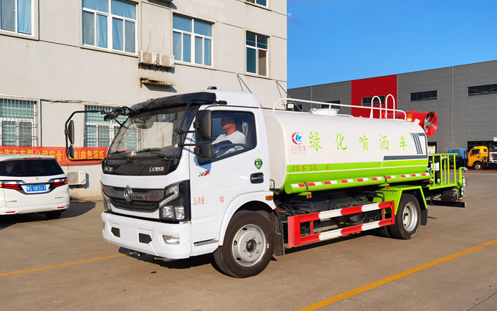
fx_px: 447
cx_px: 276
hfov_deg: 58.0
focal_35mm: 33
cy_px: 168
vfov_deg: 38.3
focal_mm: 6.71
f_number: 1.9
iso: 50
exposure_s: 1/4717
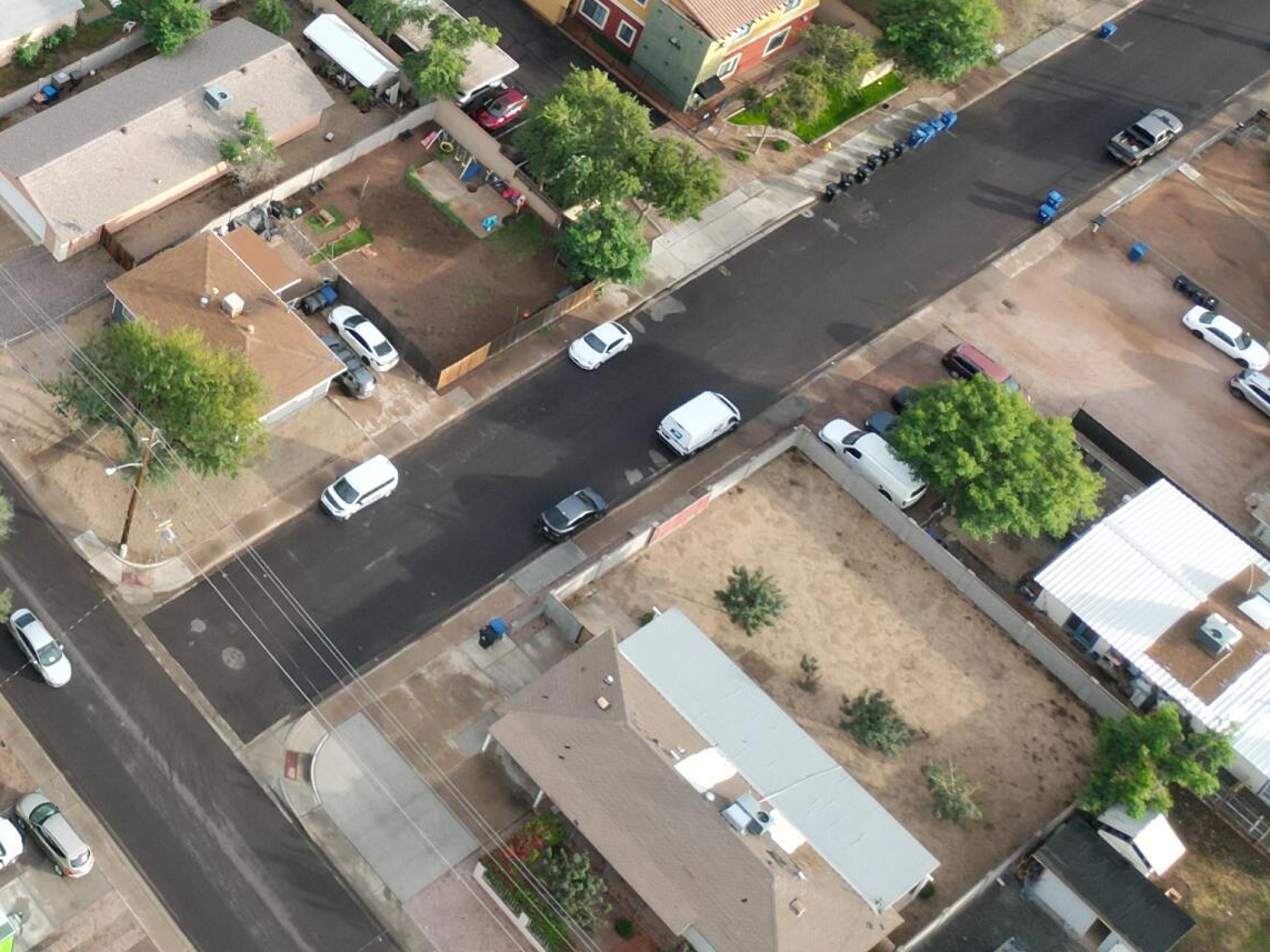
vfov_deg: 21.2
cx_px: -310
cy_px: -268
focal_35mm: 63
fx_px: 2311
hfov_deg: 26.7
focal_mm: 6.72
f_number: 1.7
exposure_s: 1/725
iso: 200
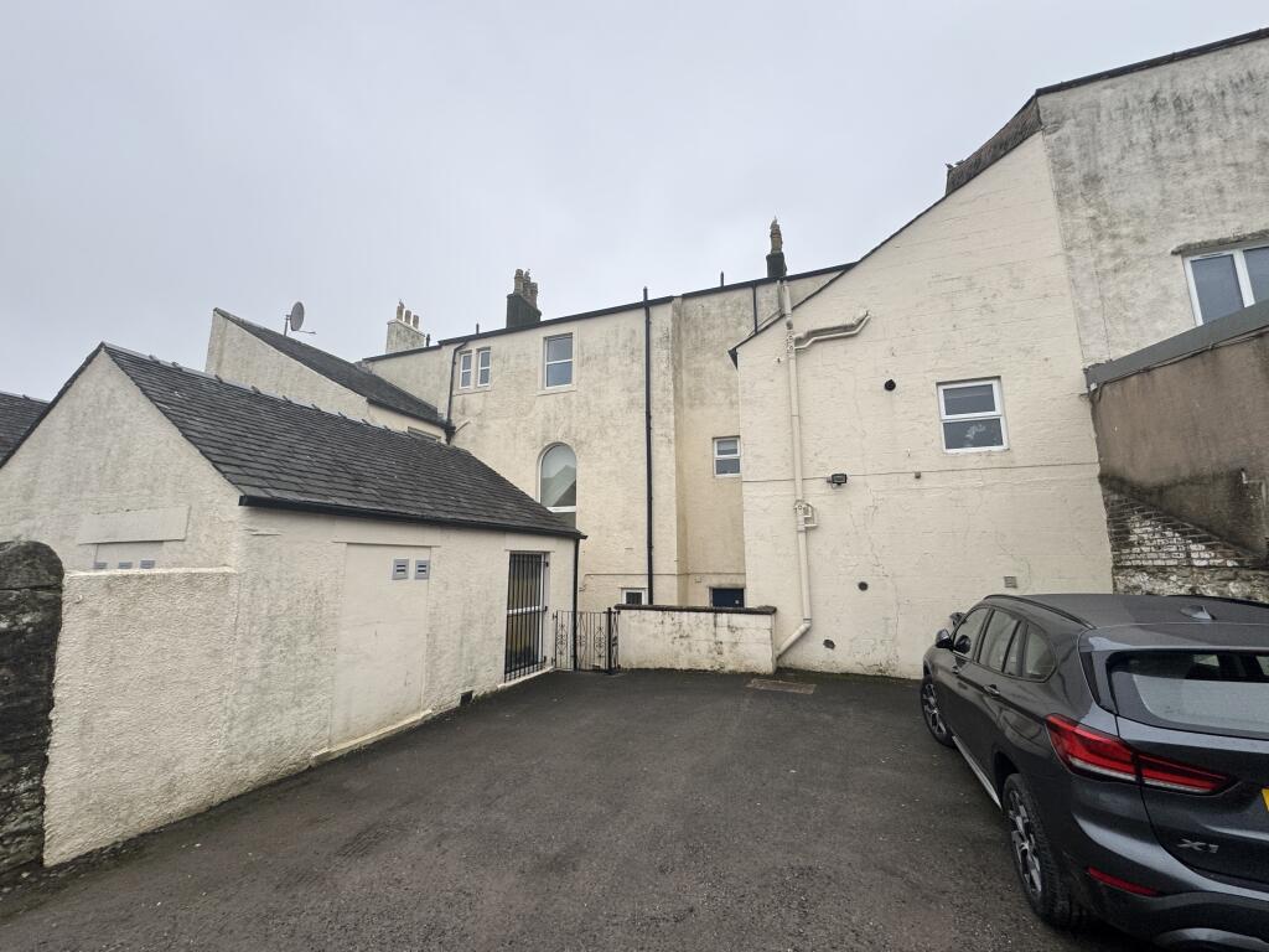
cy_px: 476
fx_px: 513
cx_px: 634
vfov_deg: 85.7
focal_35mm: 14
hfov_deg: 102.1
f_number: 2.2
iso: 80
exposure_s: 1/99
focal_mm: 2.22
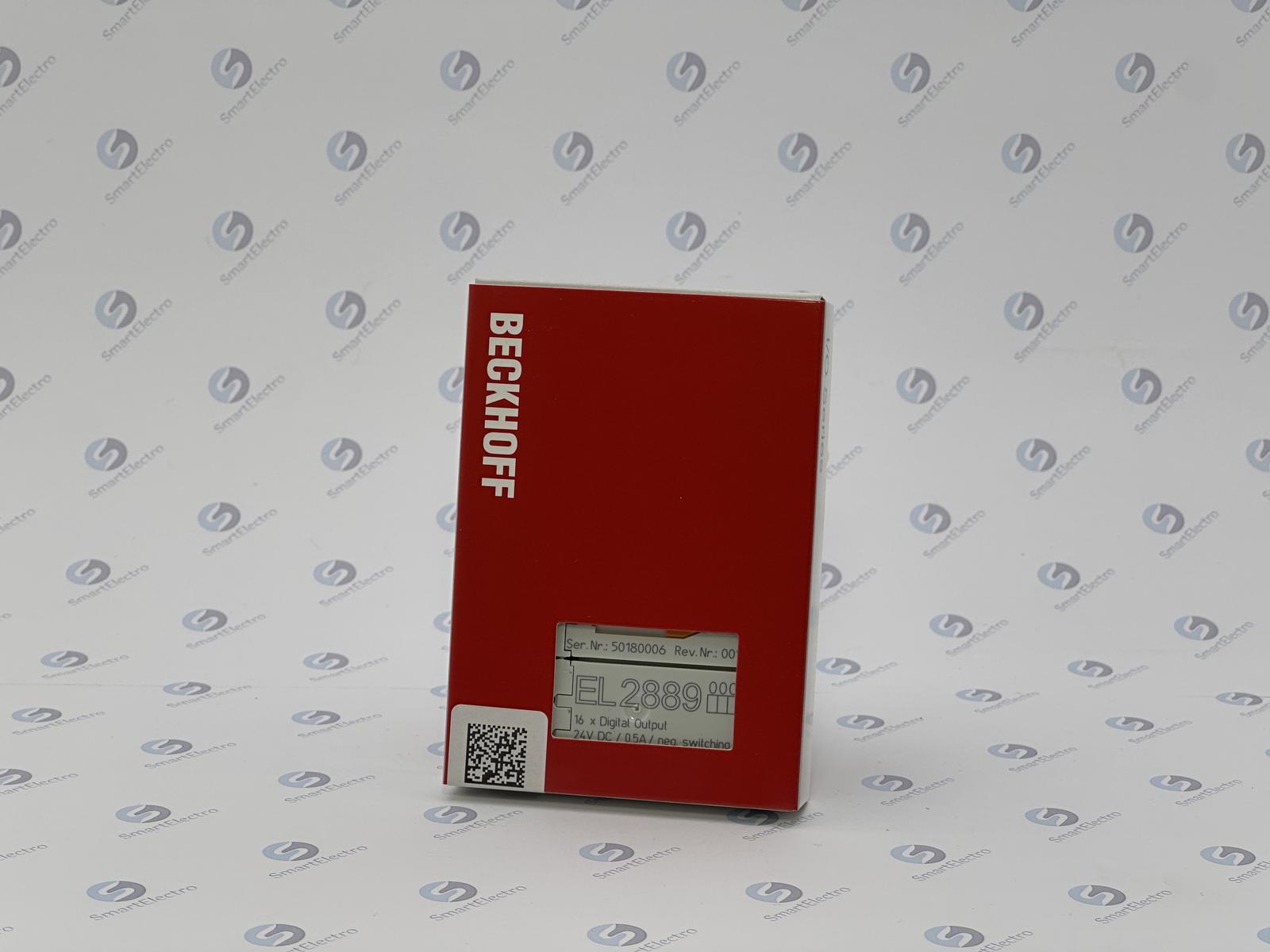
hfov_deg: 25.3
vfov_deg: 19.1
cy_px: 476
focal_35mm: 77
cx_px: 635
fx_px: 2825
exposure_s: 1/257
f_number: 2.8
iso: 32
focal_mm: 9
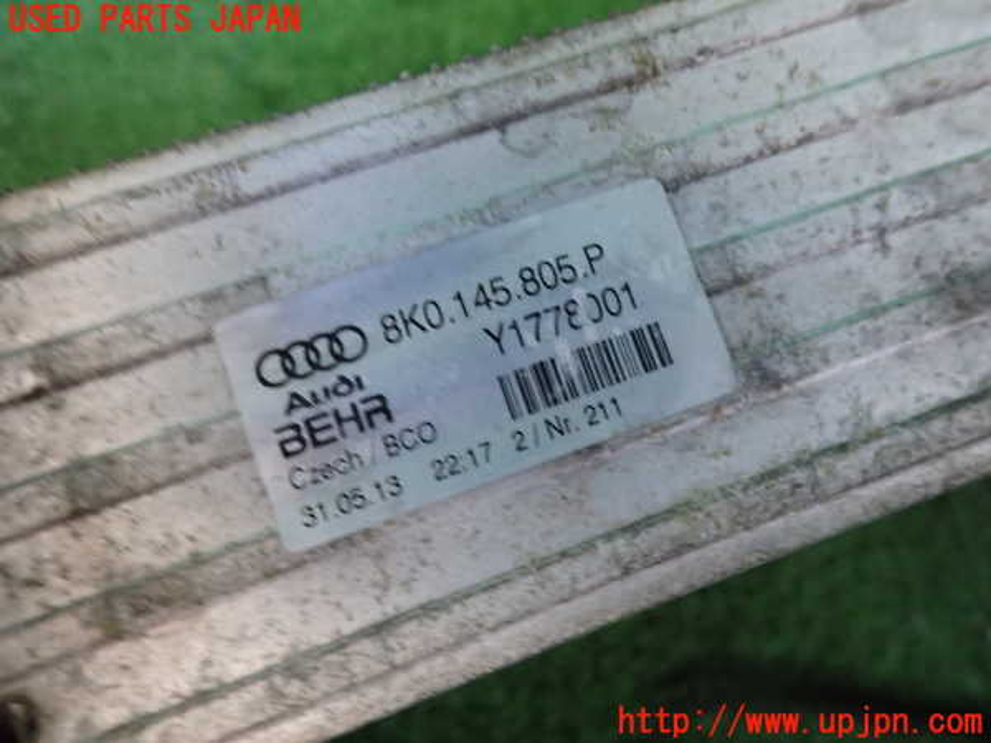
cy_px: 372
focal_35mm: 25
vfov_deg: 54.9
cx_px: 496
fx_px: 716
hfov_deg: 69.4
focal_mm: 4.5
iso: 400
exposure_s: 1/30
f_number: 2
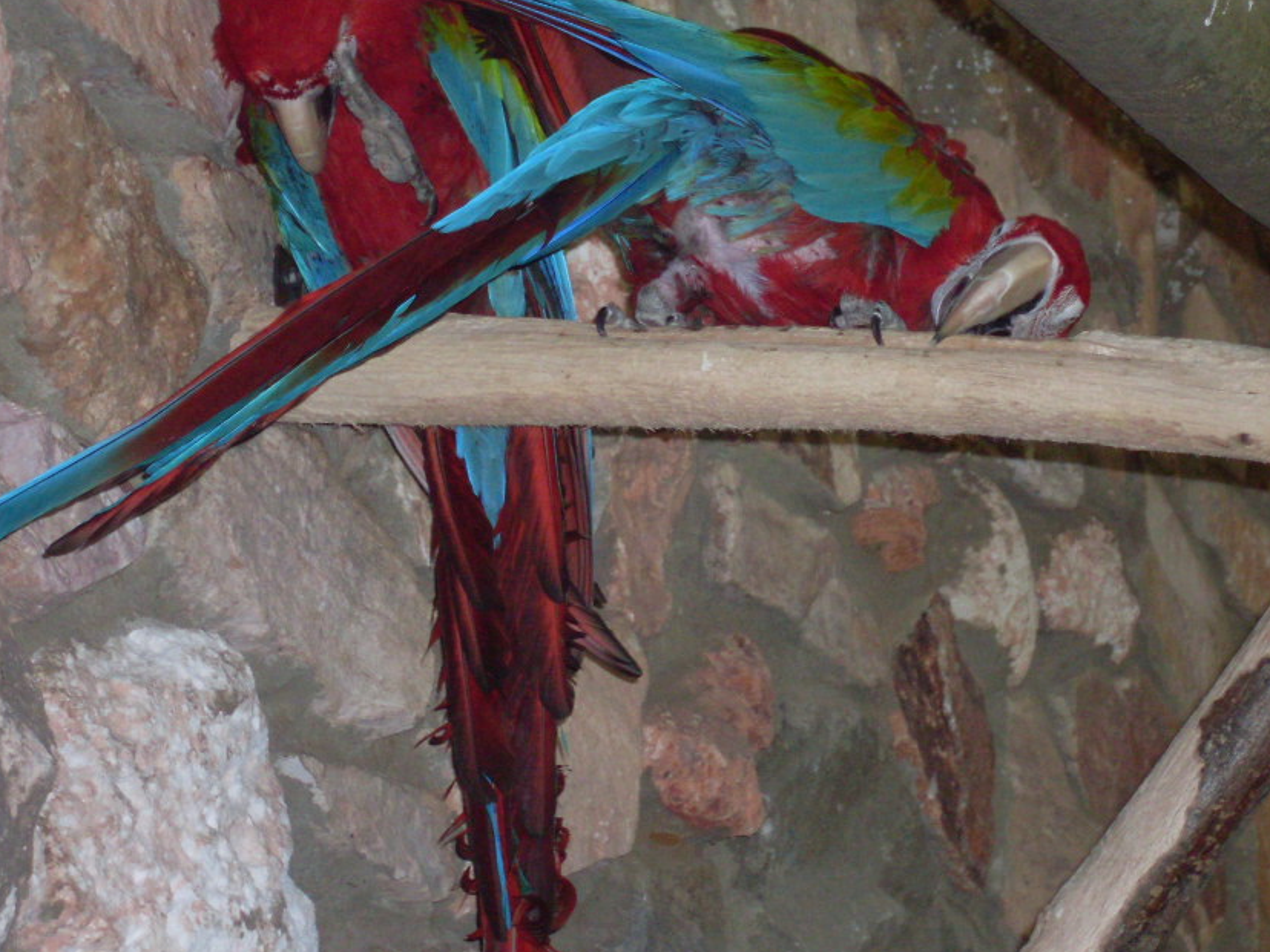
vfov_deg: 10.5
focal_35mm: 141
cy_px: 373
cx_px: 721
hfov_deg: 14.0
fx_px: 5173
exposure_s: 1/60
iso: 240
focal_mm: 18.9
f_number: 5.2
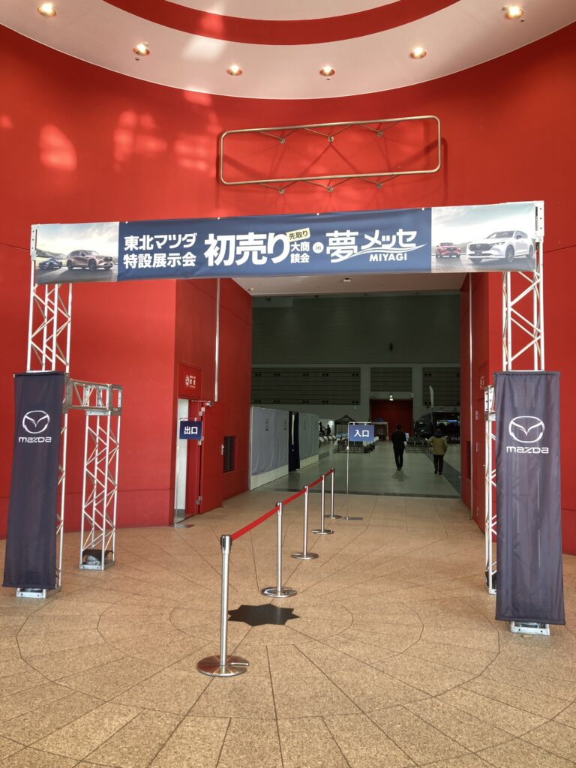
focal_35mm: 28
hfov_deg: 49.7
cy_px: 384
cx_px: 288
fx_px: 621
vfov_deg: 63.4
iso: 25
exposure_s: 1/100
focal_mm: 3.99
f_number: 1.8
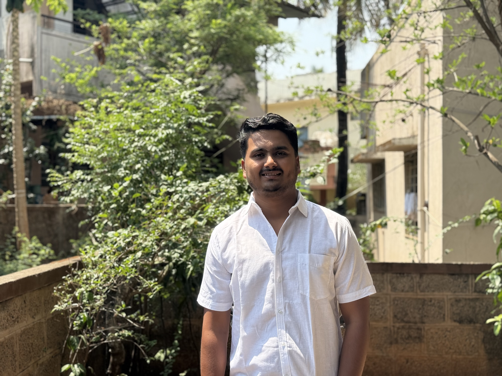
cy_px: 188
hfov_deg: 39.7
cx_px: 251
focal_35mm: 48
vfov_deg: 30.3
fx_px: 696
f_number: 1.78
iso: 100
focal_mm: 6.76
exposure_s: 1/2088
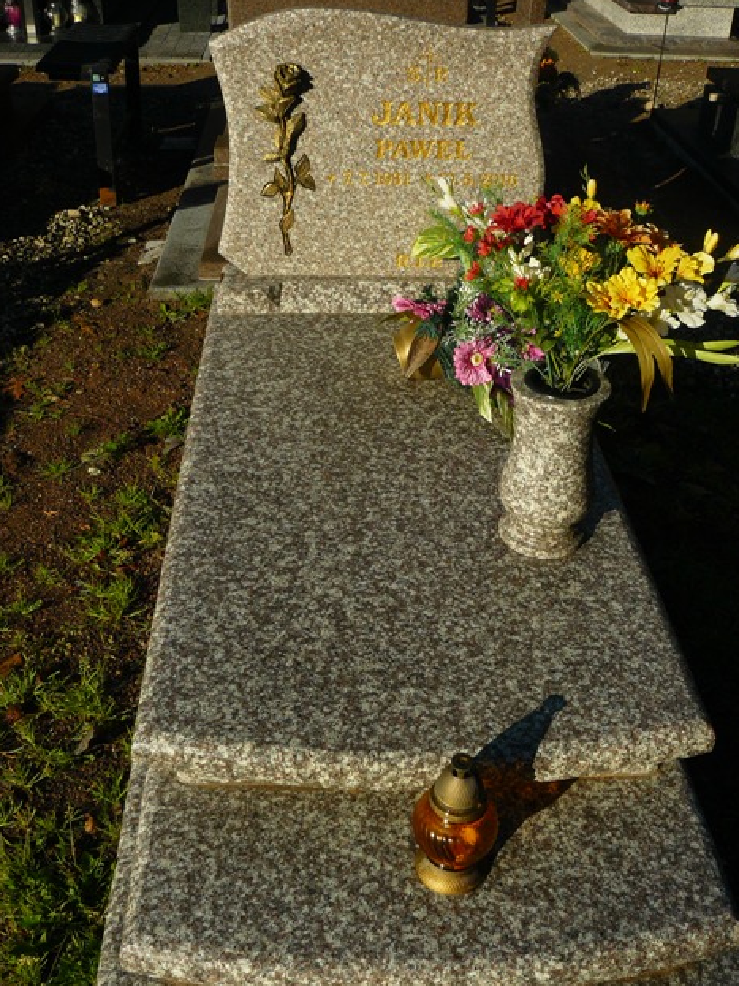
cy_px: 489
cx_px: 375
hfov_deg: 38.7
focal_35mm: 37
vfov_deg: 50.1
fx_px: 1054
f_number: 5.6
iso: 100
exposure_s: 1/400
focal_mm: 6
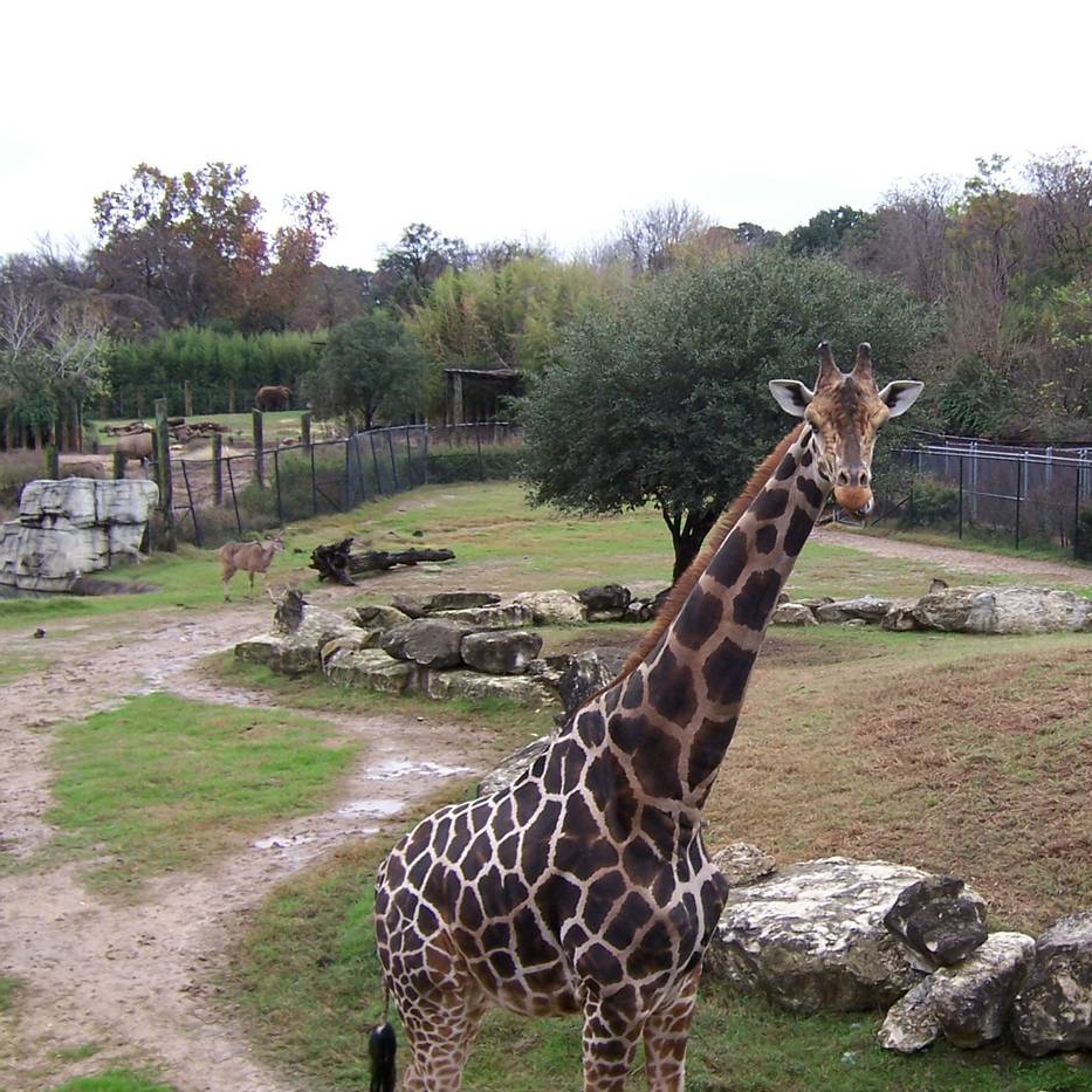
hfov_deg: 33.4
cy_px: 576
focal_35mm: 50
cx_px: 804
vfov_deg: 34.0
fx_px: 1785
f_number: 3.4
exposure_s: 1/90
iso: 80
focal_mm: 5.5
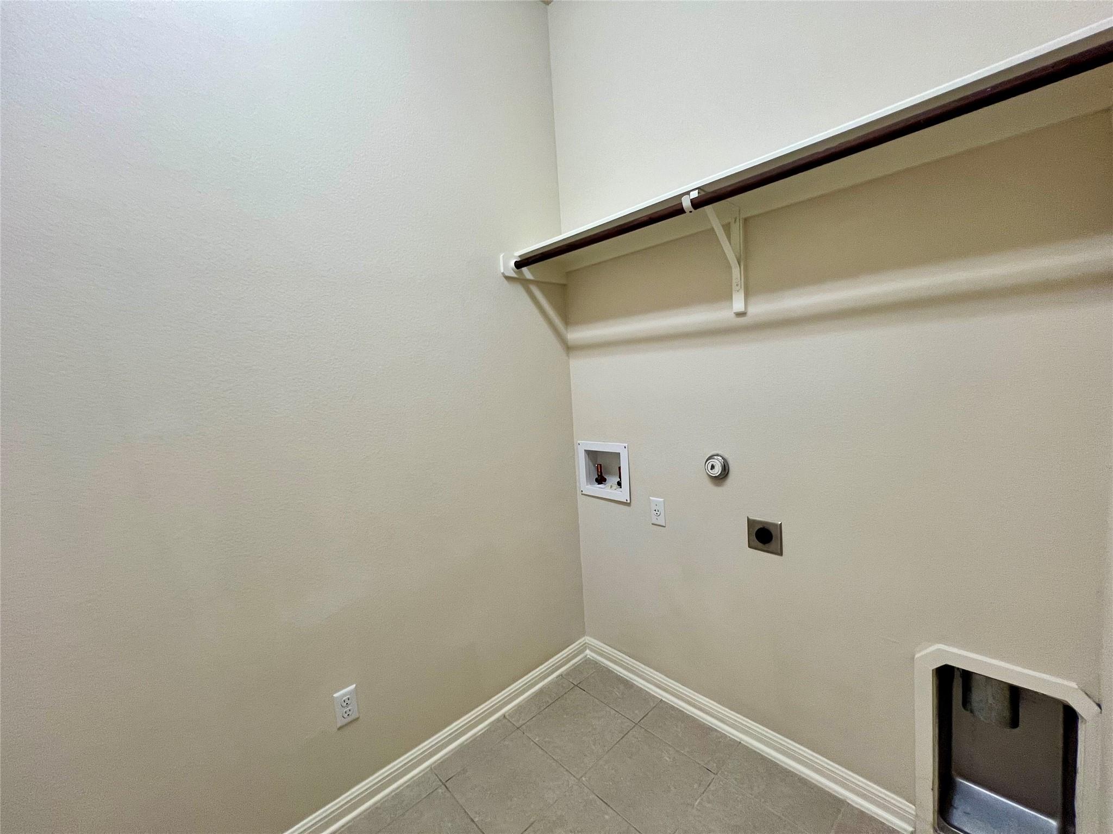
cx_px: 556
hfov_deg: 106.2
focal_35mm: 13
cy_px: 417
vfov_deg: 89.9
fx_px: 418
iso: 125
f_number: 1.8
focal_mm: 1.57
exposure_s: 1/120
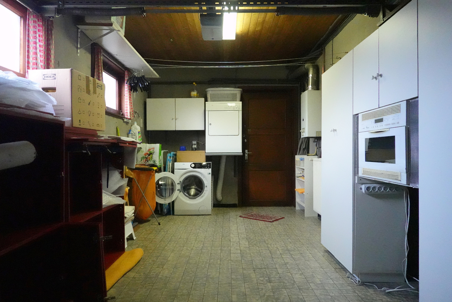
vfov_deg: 53.1
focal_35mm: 24
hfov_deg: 73.7
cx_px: 226
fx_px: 301
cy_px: 151
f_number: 2.8
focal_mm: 9
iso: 6400
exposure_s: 1/250
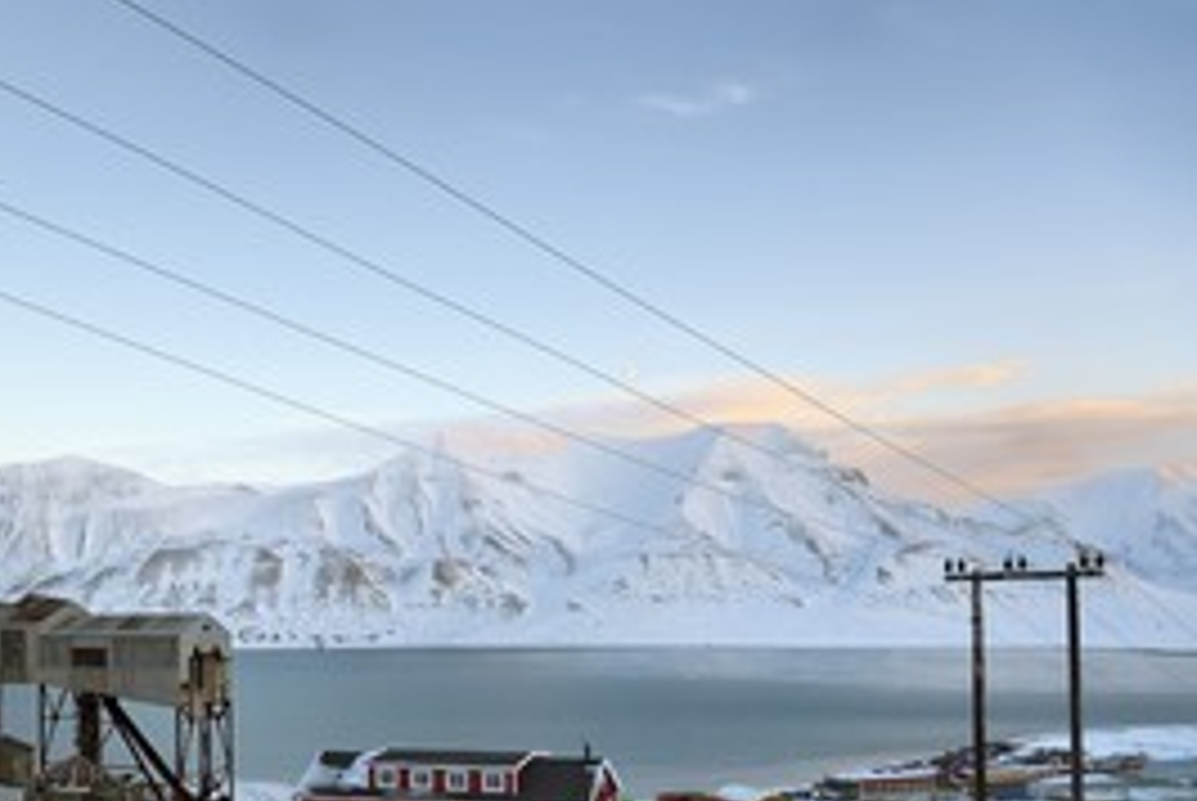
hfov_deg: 45.6
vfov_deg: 32.2
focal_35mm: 41
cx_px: 288
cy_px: 590
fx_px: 1365
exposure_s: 1/100
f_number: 7.1
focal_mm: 26
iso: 200
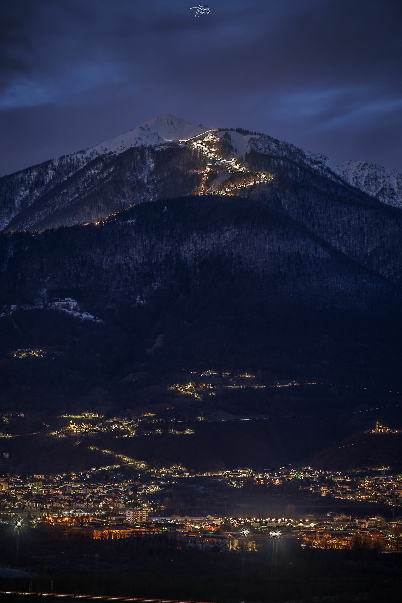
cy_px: 302
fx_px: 2175
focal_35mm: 130
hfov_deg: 10.6
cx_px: 201
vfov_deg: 15.8
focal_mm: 130
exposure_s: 30
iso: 100
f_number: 2.8
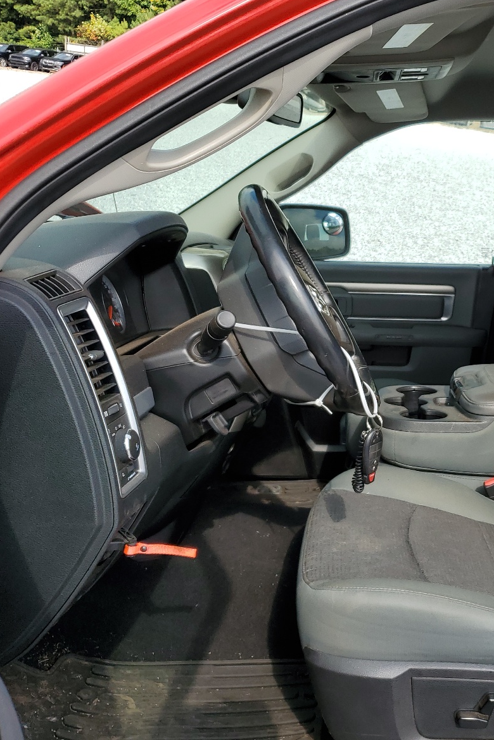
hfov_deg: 34.2
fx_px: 761
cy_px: 370
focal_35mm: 37
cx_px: 432
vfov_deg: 51.9
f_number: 1.5
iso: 50
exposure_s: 1/1429
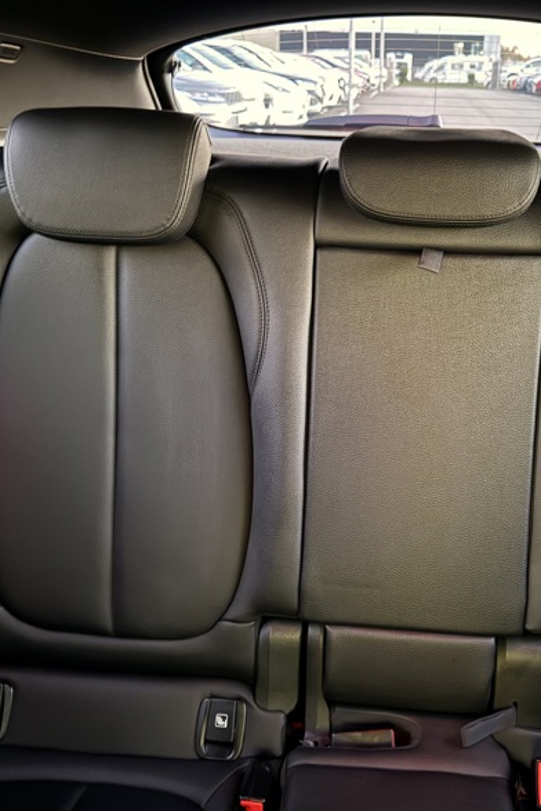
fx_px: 765
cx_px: 370
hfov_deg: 38.4
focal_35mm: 34
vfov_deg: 55.8
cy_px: 405
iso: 1600
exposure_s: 1/5
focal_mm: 6.76
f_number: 1.78
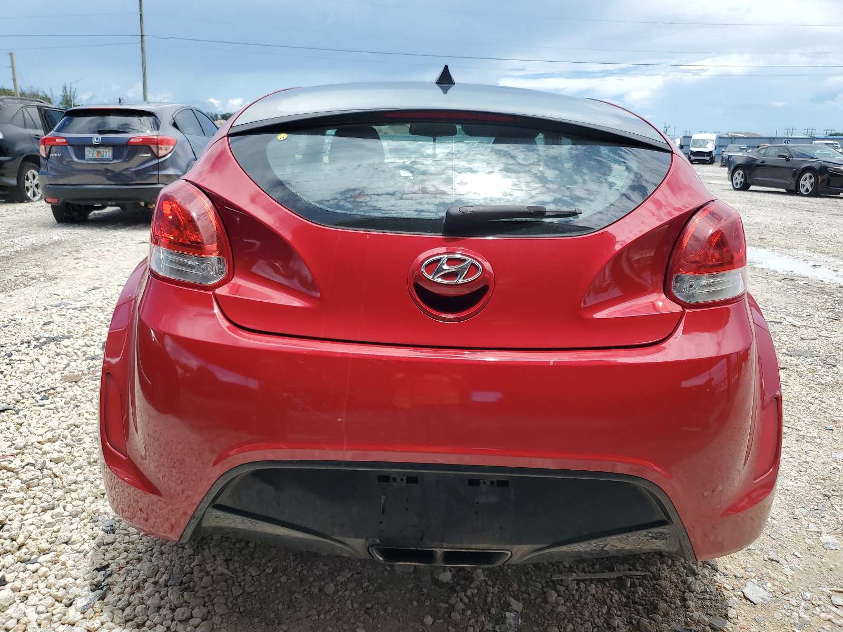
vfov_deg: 53.1
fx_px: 633
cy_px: 316
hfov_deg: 67.3
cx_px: 422
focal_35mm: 26
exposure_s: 1/2500
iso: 50
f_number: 1.5
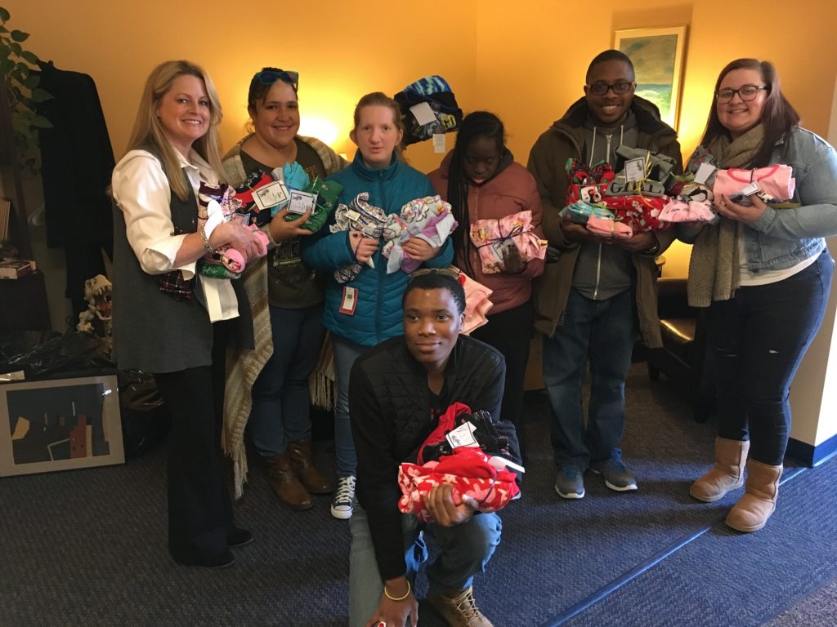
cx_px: 418
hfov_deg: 61.7
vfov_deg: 48.2
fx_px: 701
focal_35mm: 29
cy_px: 314
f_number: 2.2
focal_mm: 4.15
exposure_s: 1/30
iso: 200
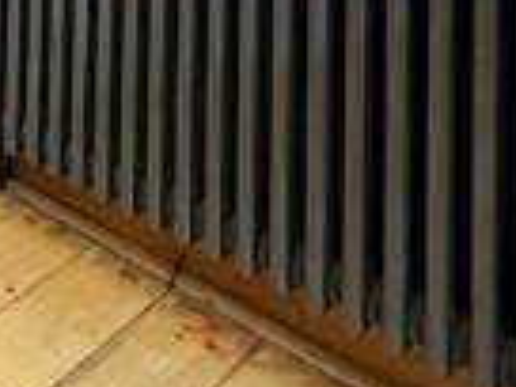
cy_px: -313
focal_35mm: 60
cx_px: -150
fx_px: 894
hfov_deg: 27.2
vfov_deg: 18.8
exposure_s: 1/50
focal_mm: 2.22
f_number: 2.2
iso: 200
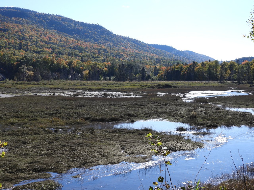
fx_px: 345
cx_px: 127
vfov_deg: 30.9
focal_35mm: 47
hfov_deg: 40.4
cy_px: 95
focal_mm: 8.4
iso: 100
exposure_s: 1/1000
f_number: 3.2
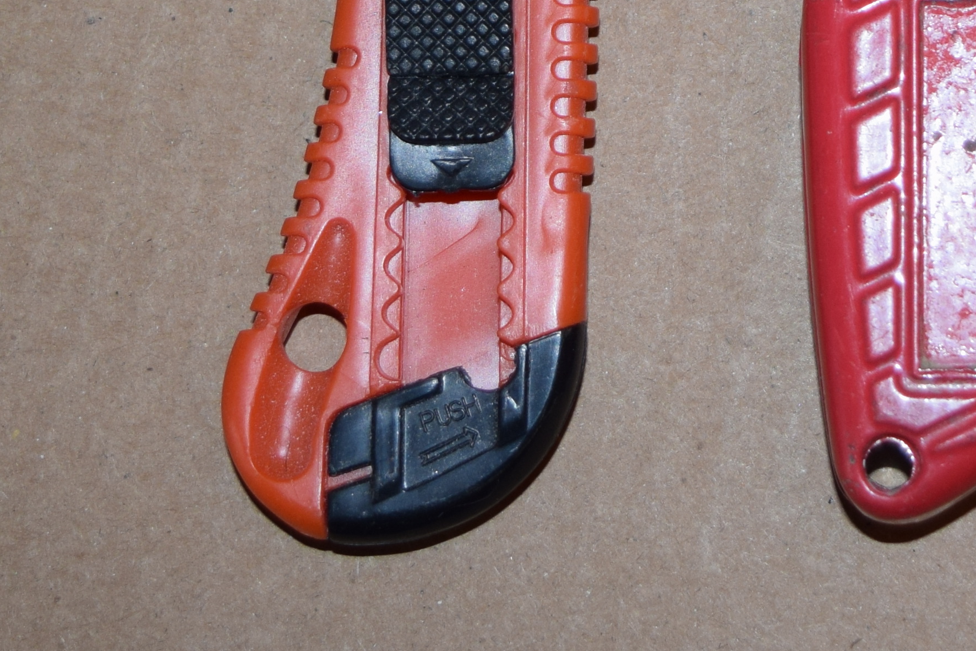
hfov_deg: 15.4
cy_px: -269
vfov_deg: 10.1
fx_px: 3578
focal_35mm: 132
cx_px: 828
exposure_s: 1/60
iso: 320
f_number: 4
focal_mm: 26
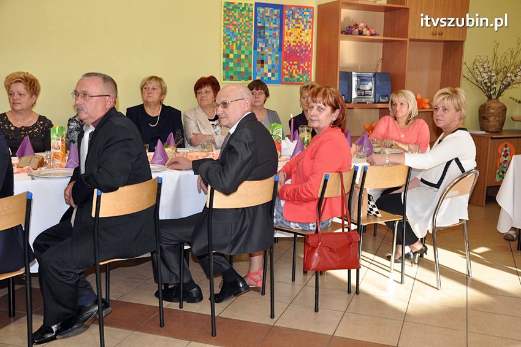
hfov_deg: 49.6
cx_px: 260
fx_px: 564
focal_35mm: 39
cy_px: 174
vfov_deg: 34.1
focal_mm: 26
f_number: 5.6
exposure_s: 1/125
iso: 800
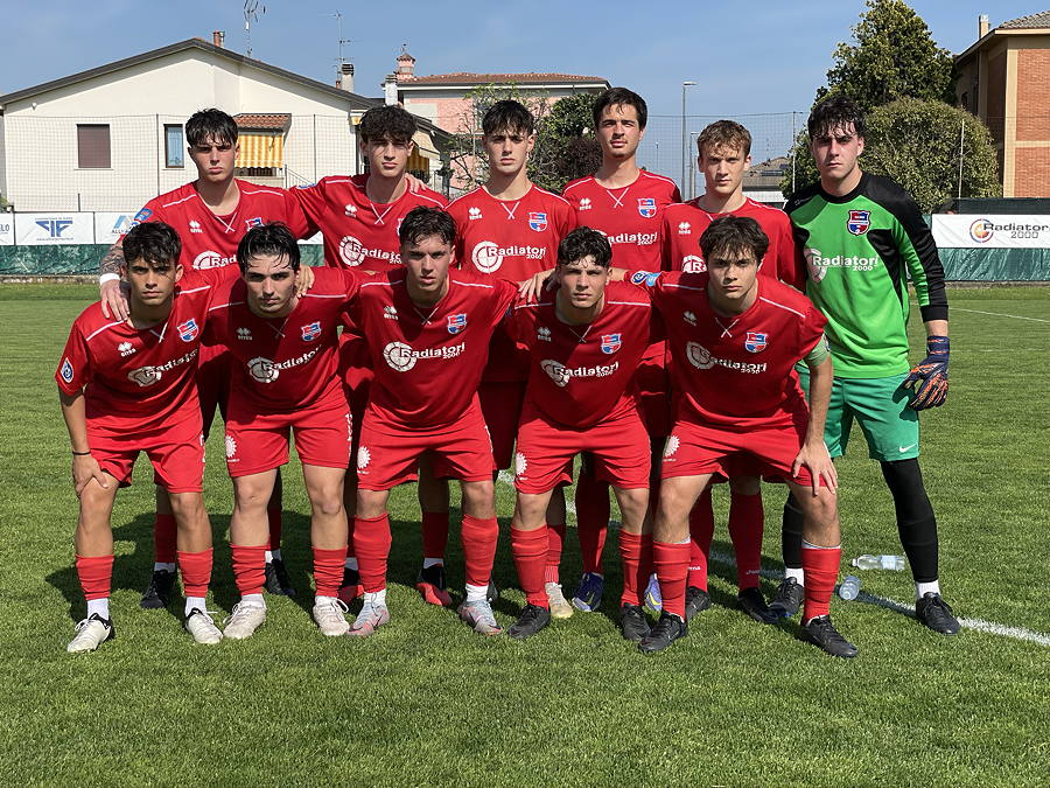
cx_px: 525
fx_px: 1577
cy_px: 394
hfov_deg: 36.8
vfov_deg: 28.0
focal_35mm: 52
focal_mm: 6
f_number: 2
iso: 32
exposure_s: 1/1845
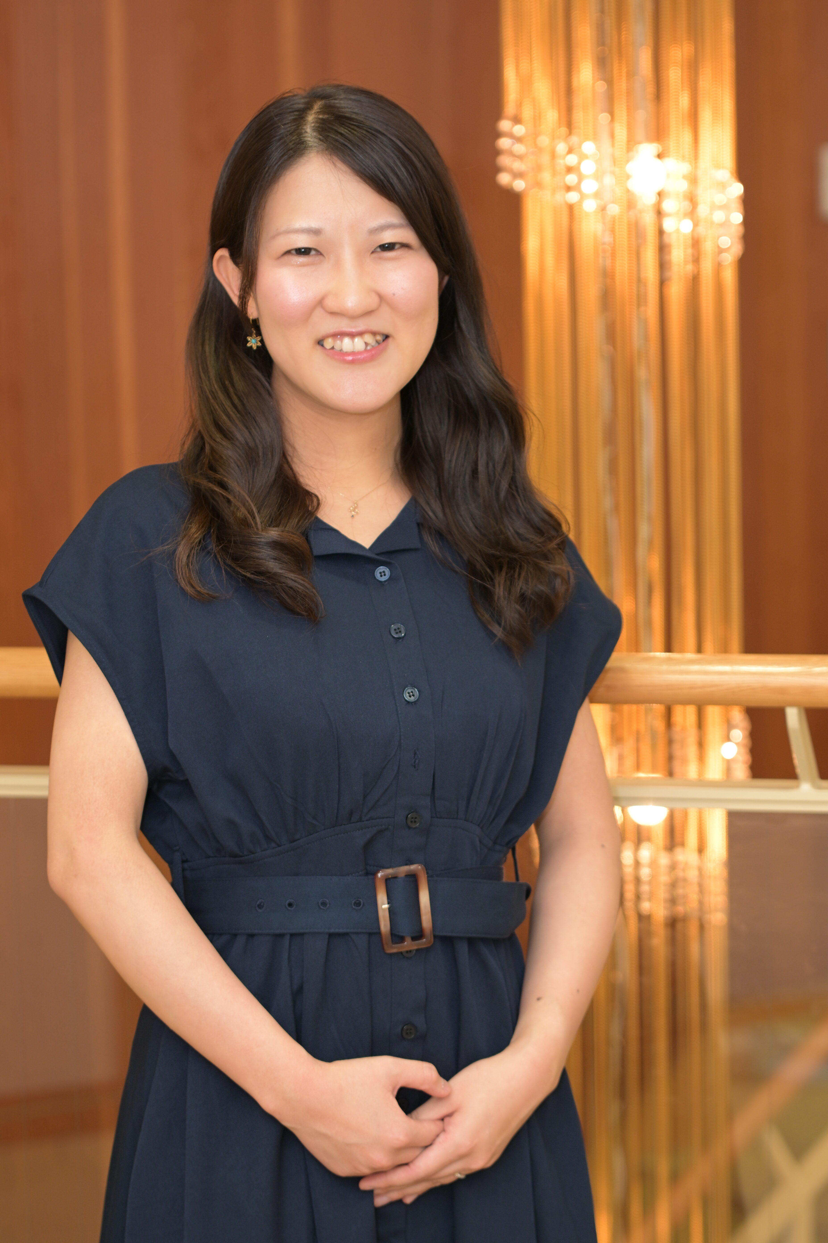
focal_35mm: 105
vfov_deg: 19.5
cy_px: 622
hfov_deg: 13.0
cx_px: 414
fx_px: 3622
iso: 500
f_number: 2.8
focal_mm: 70
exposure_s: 1/80
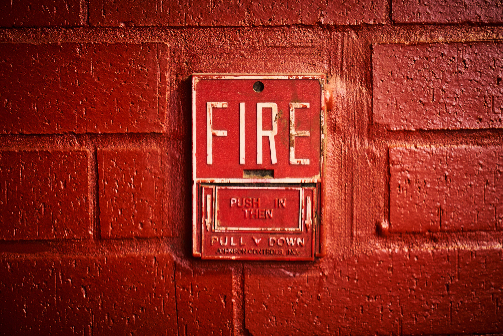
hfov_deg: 37.5
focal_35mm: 53
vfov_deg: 25.5
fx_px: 741
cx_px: 252
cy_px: 168
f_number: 4
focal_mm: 53
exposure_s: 1/25
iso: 1600
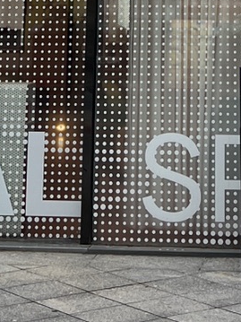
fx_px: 1347
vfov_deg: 12.0
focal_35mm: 145
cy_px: -345
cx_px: 219
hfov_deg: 10.2
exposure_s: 1/123
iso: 32
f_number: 1.5
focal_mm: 5.7
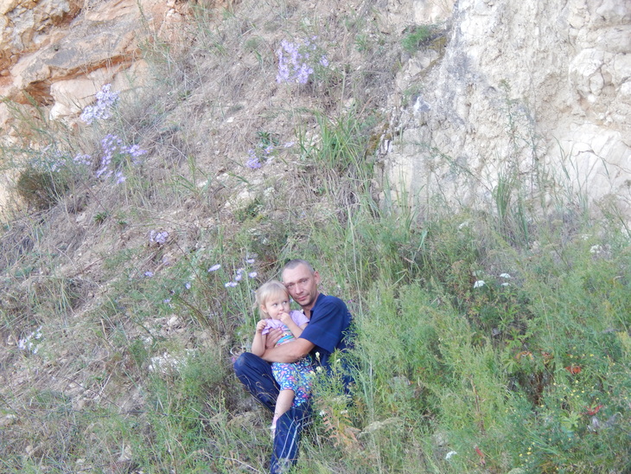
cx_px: 316
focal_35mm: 115
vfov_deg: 12.9
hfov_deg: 17.1
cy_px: 237
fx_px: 2097
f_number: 4.6
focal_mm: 20.5
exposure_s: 1/20
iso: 125
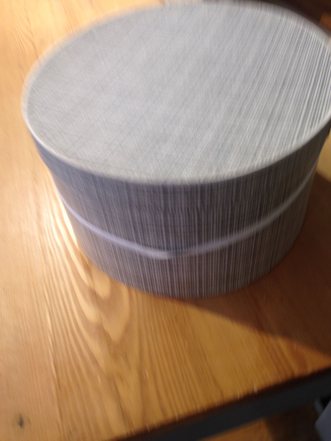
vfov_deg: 55.4
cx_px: 166
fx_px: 421
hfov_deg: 42.9
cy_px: 220
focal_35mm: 33
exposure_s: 1/20
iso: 64
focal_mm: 4.12
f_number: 2.4
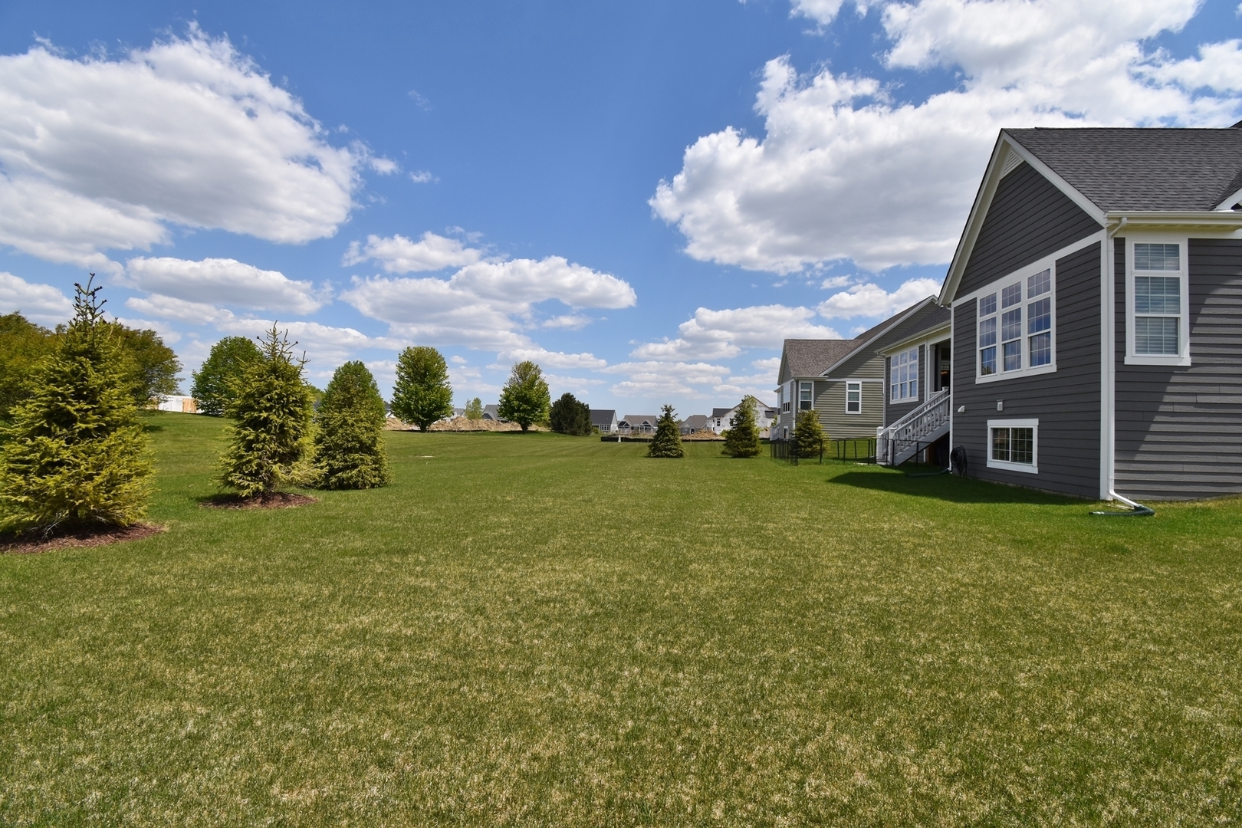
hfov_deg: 100.4
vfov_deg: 77.3
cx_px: 621
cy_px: 414
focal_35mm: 15
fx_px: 517
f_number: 10
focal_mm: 10
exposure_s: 1/400
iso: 200
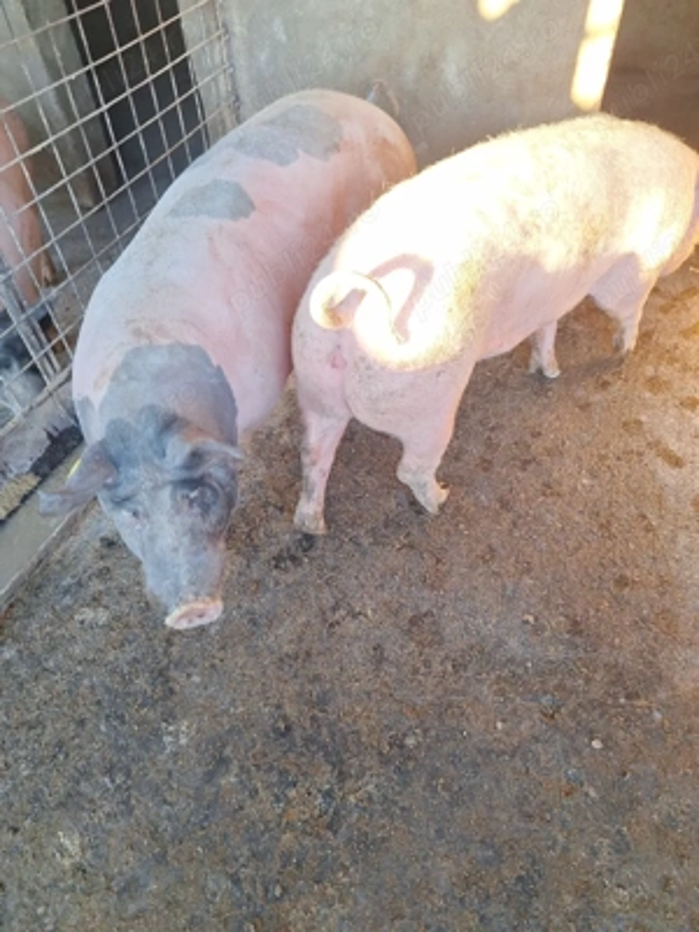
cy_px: 466
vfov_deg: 73.9
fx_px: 619
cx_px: 350
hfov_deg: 58.9
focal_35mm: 23
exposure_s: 1/133
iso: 25
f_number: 1.8
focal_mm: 5.54
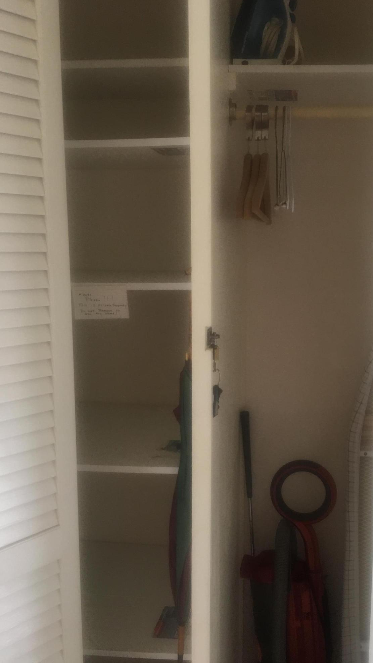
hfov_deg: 36.3
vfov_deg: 61.0
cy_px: 330
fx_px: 563
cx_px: 246
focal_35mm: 32
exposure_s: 1/30
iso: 32
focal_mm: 4.15
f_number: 2.2
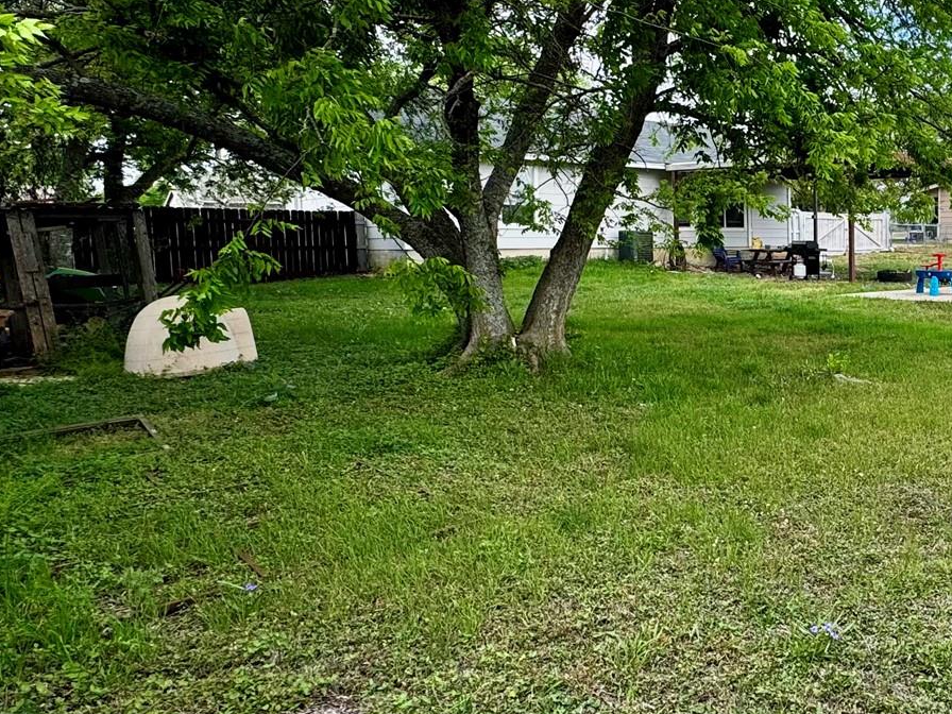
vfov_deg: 44.1
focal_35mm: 32
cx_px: 860
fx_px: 880
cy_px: 317
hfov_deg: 50.3
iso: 40
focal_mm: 2.22
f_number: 2.2
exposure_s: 1/418
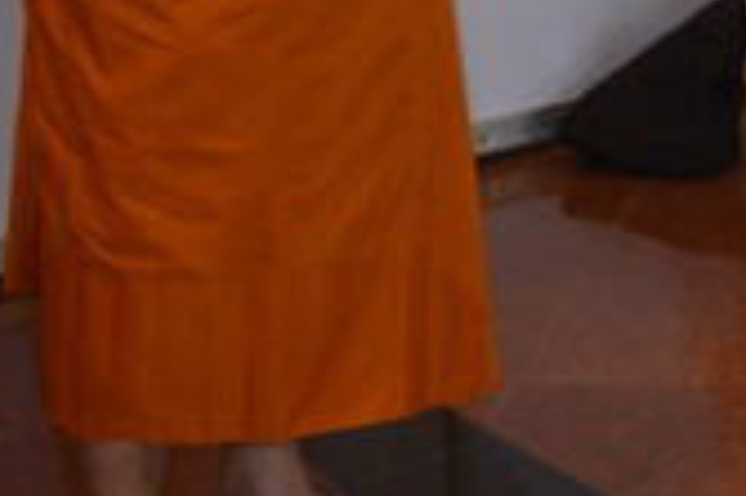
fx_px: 2857
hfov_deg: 13.7
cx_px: 1220
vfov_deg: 9.5
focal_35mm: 138
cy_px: -322
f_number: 4
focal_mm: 24
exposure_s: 1/60
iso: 1600
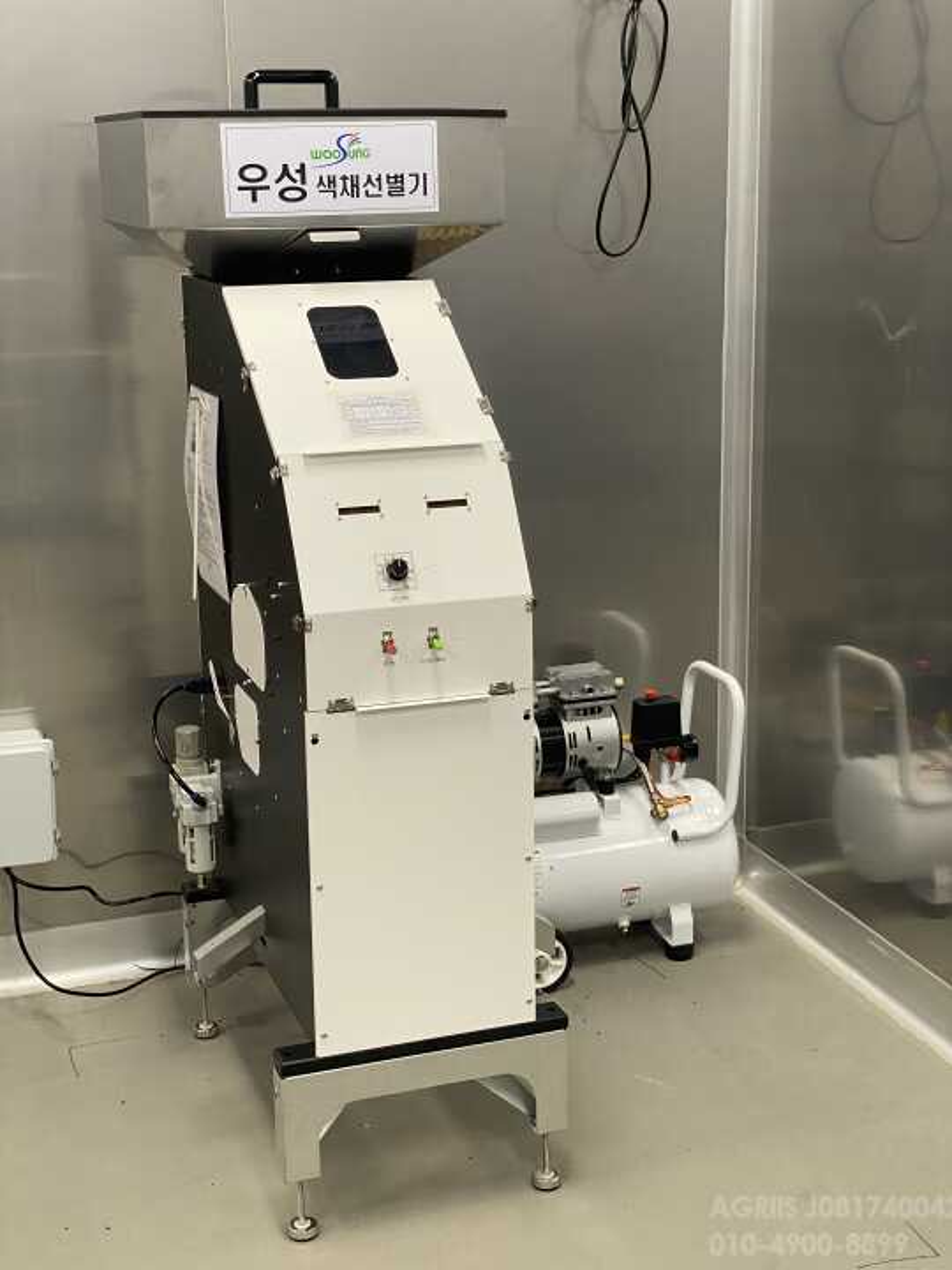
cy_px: 635
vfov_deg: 36.8
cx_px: 476
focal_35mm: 52
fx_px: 1907
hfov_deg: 28.0
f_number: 2
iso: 100
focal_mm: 6
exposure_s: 1/60
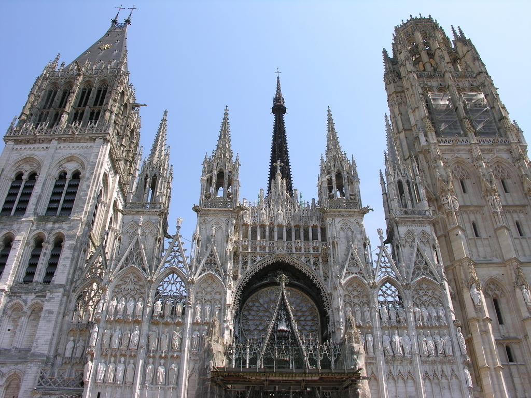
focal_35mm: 35
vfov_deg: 40.7
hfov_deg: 52.6
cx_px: 266
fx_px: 537
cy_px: 199
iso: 50
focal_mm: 8.9
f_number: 5.6
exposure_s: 1/163
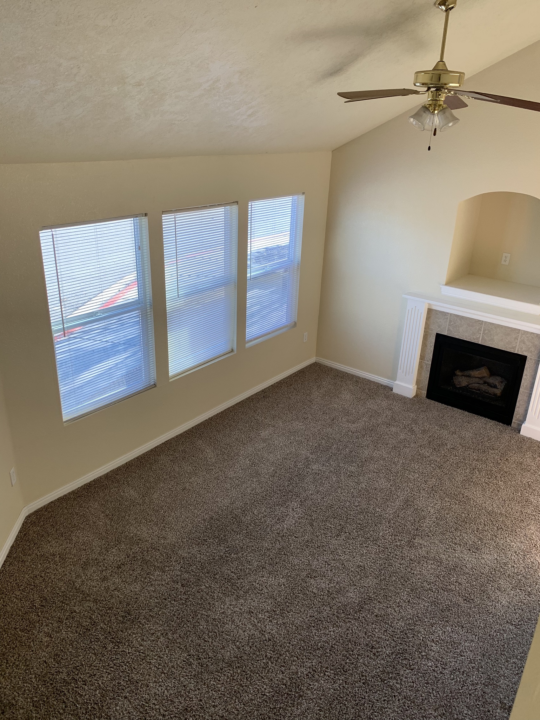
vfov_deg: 67.3
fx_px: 541
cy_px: 360
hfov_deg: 53.1
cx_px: 270
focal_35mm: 26
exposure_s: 1/122
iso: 40
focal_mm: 4.25
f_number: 1.8
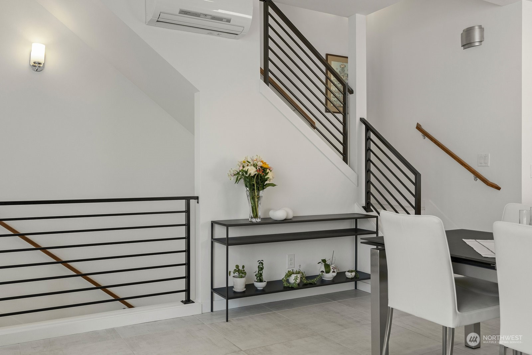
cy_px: 178
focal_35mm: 32
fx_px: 473
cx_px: 266
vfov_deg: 41.1
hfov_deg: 58.7
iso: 1250
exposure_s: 1/15
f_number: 7.1
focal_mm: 32
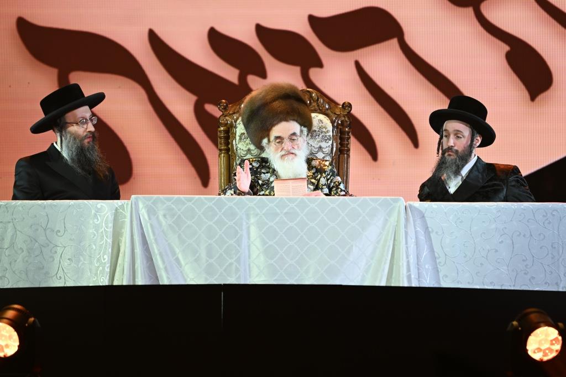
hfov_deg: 6.9
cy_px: 188
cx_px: 283
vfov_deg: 4.6
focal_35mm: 300
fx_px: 4715
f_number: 2.8
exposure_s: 1/125
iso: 250
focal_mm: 200
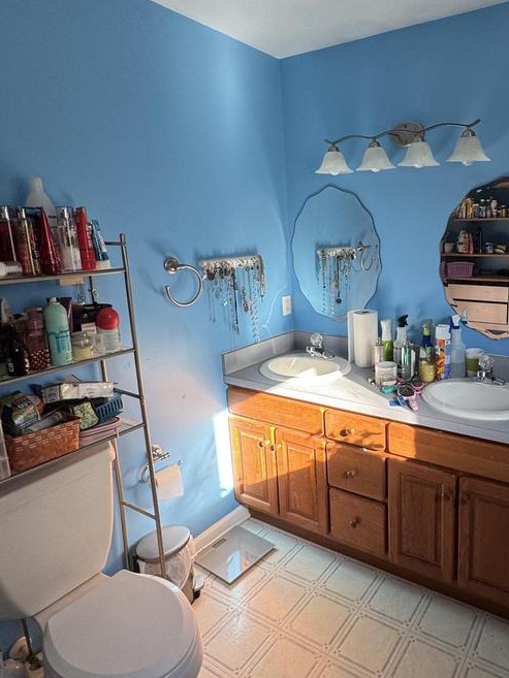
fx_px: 451
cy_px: 311
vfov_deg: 73.8
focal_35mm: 23
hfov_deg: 56.3
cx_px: 375
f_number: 2.2
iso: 80
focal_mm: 2.22
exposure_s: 1/99
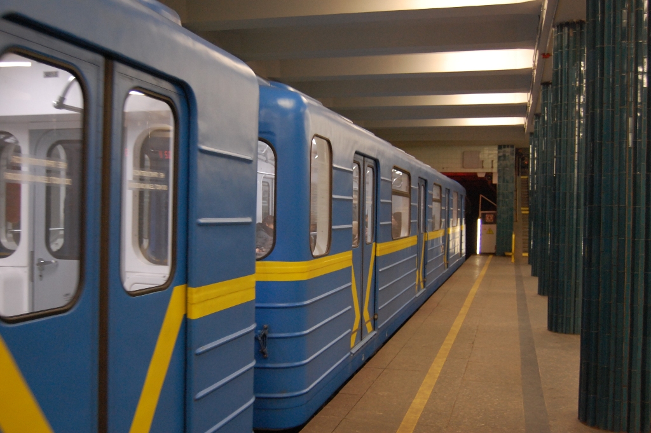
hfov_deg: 49.6
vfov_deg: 34.2
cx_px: 326
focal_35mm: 39
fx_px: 705
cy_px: 216
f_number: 4
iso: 1100
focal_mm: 26
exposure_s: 1/60
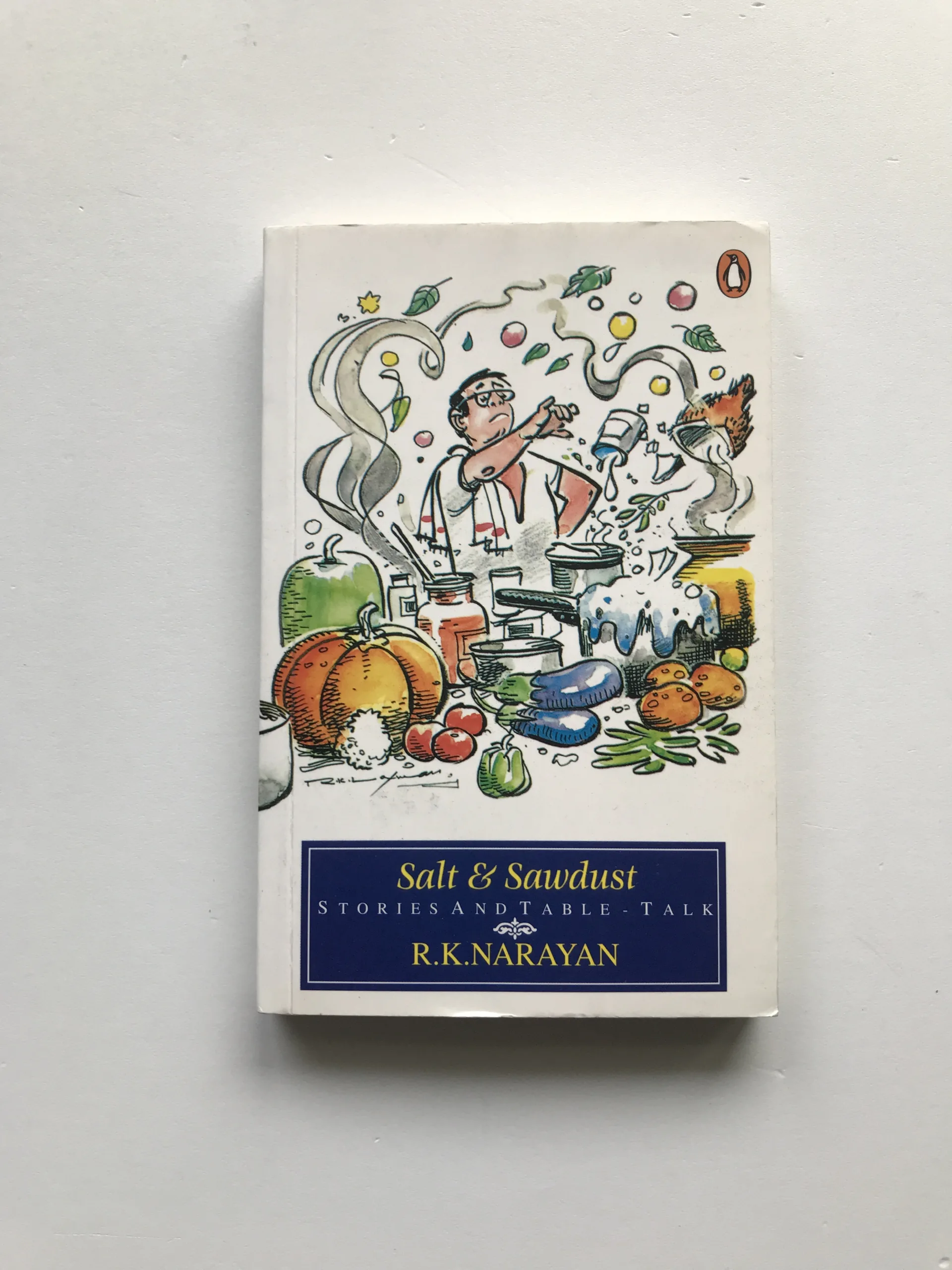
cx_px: 476
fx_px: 1027
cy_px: 635
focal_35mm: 28
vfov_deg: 63.4
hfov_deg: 49.7
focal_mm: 3.99
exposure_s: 1/100
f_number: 1.8
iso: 32
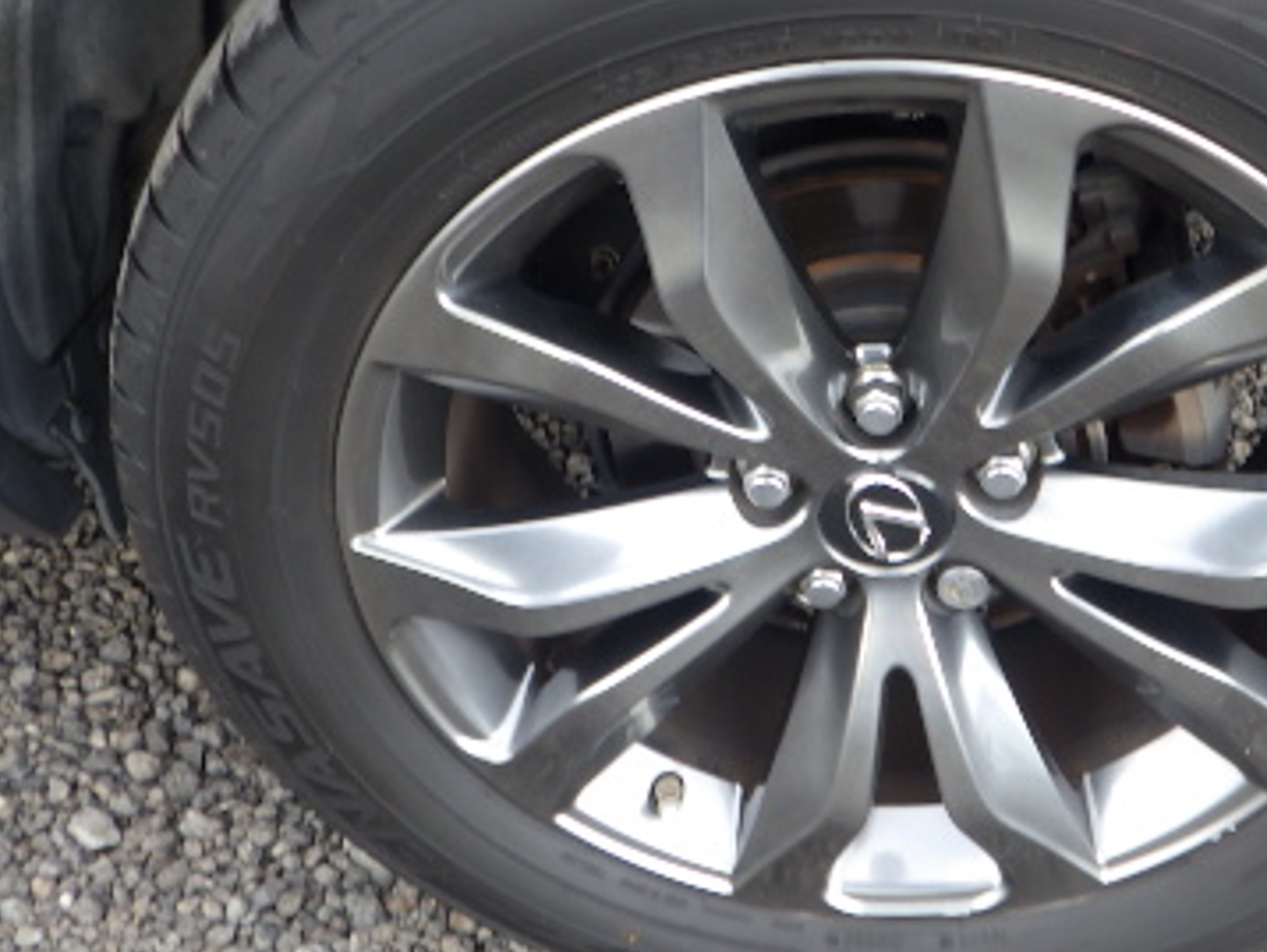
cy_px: 361
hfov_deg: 37.7
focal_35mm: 50
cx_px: 853
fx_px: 1831
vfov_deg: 29.0
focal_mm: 5
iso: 125
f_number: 3.5
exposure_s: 1/60
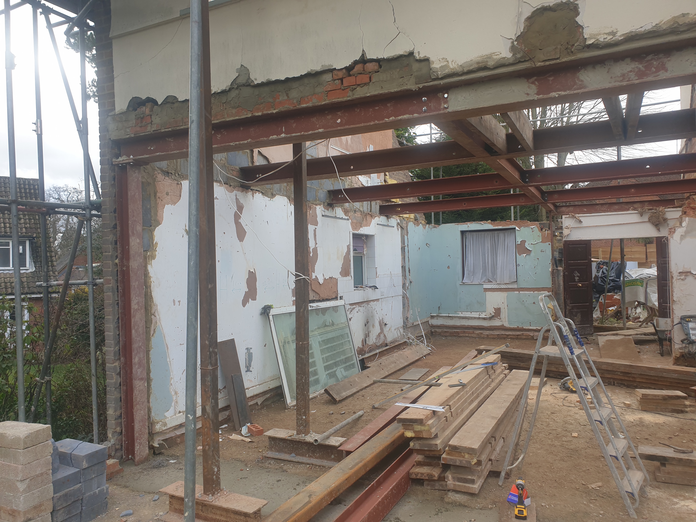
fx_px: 523
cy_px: 261
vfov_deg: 53.1
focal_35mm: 26
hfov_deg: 67.3
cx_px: 348
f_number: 2.4
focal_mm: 4.3
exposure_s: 1/221
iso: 50
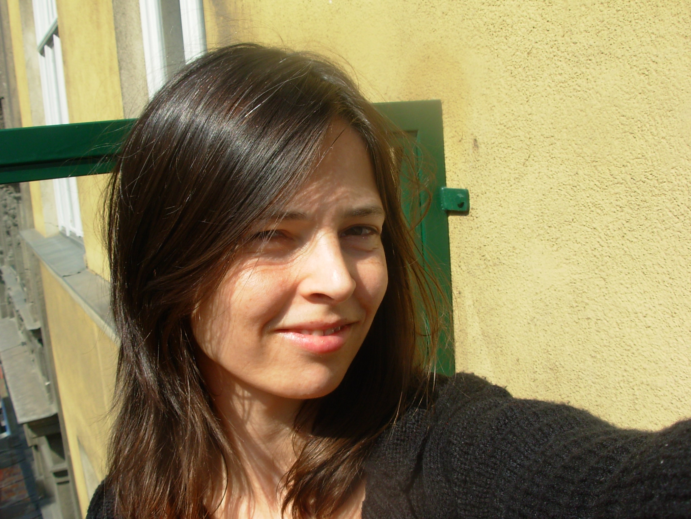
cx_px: 346
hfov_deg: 49.0
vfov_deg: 37.7
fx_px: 759
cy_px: 260
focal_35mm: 38
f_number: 4.9
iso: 50
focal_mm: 6.3
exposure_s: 1/362
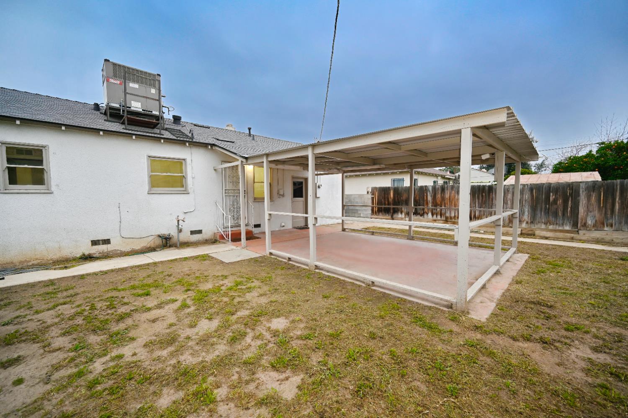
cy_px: 209
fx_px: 244
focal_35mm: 14
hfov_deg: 104.3
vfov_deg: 81.1
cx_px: 314
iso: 220
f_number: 4
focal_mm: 14
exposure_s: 1/60
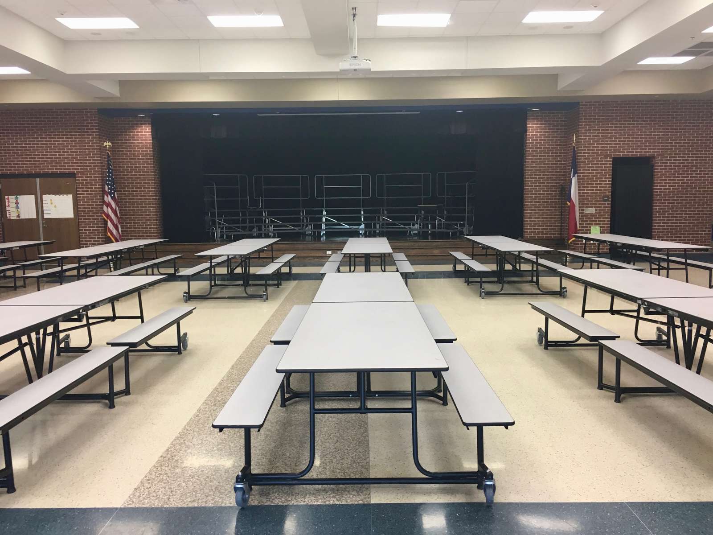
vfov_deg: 48.2
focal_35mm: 29
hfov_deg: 61.7
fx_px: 597
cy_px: 268
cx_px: 356
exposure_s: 1/30
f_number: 2.2
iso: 80
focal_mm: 4.15
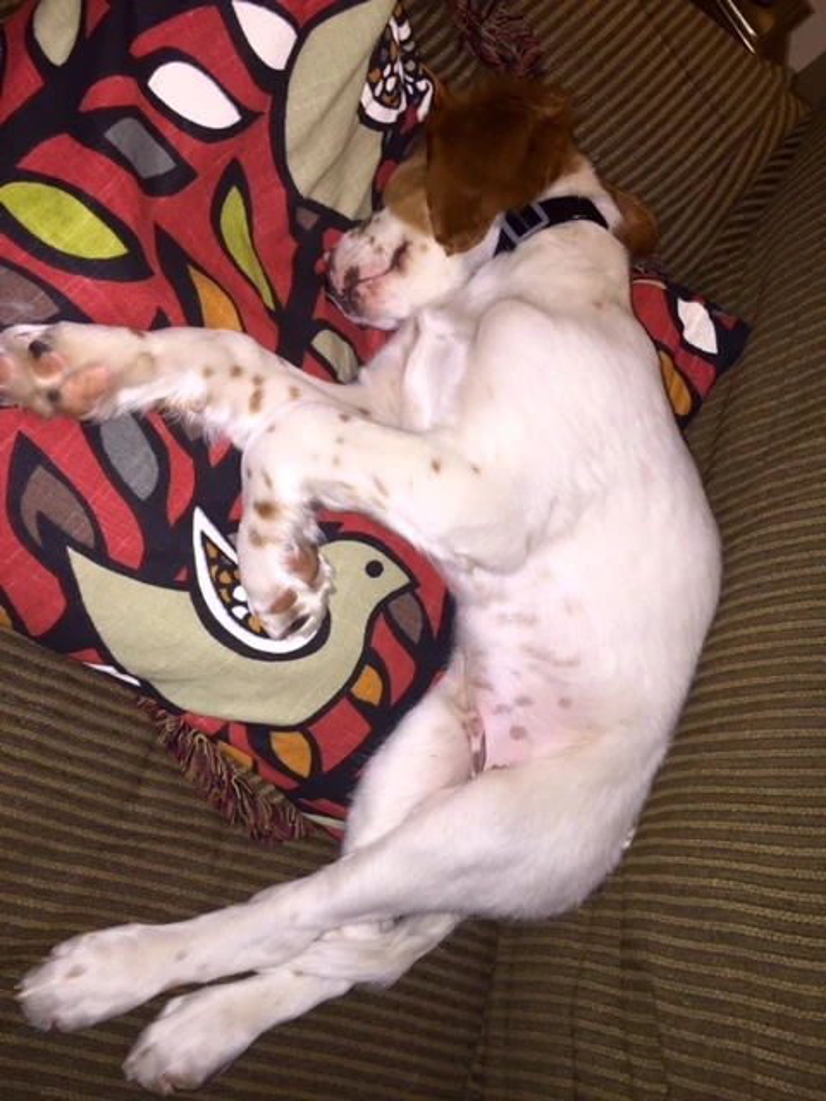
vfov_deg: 61.7
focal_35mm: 29
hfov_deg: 48.2
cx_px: 413
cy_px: 550
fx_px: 923
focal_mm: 4.15
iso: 32
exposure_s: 1/16
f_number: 2.2
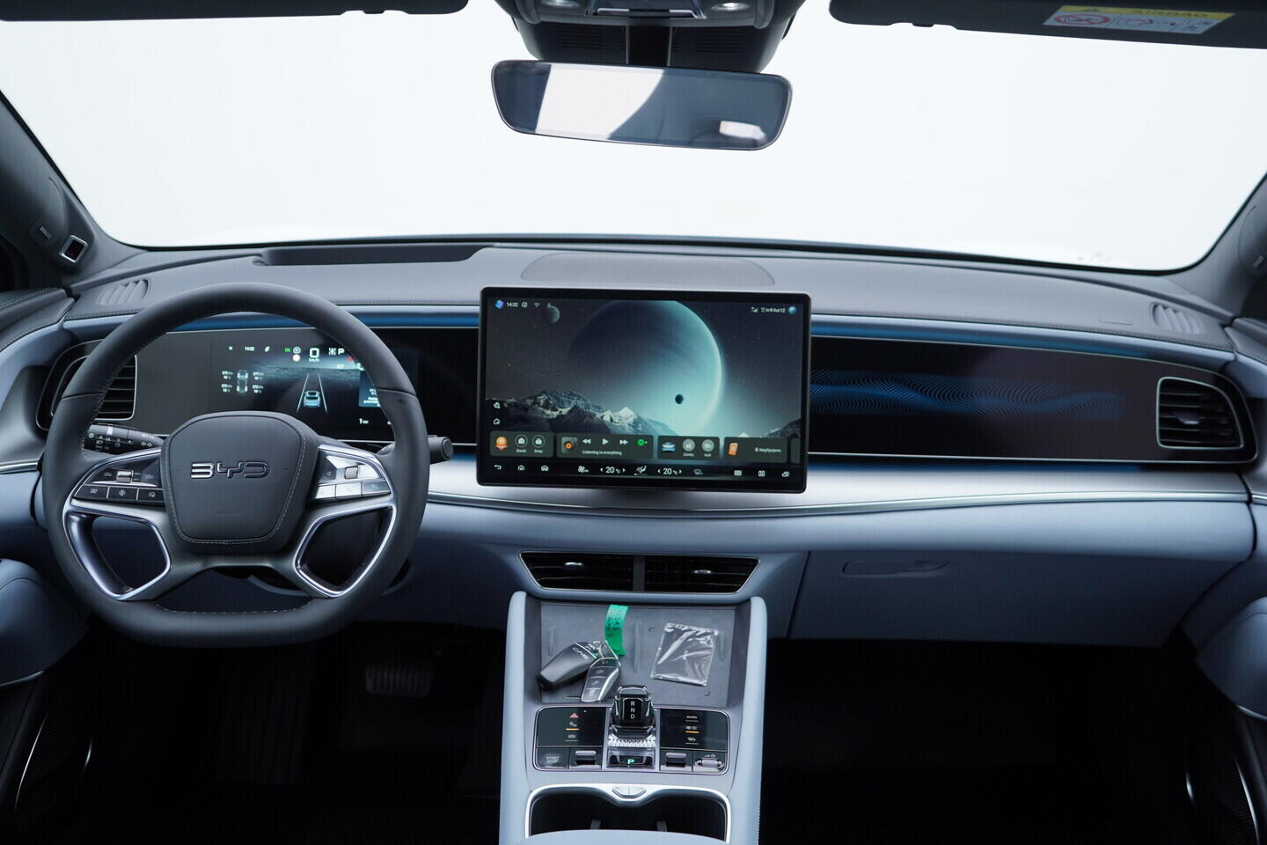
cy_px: 422
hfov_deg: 53.1
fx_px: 1267
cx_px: 634
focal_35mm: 36
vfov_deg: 36.9
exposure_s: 1/50
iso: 125
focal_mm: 24
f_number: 3.2
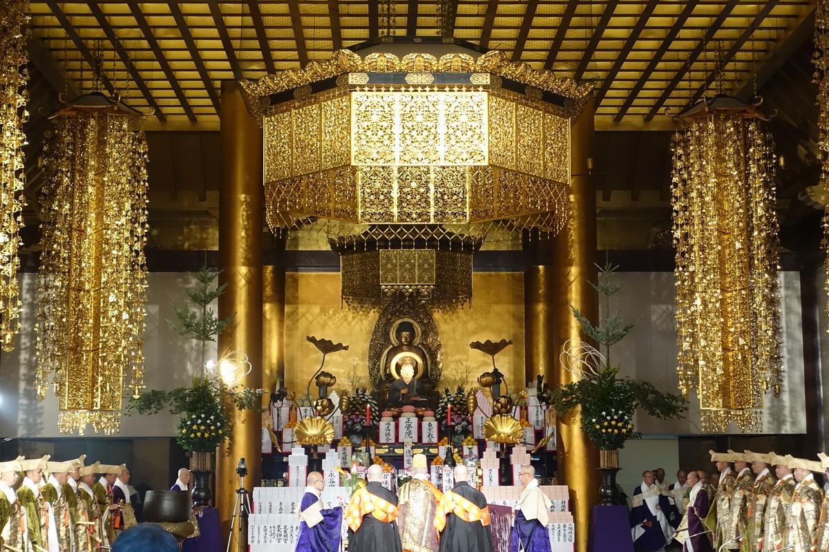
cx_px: 414
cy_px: 276
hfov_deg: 31.9
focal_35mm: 63
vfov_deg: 21.6
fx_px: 1451
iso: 800
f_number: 2.8
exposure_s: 1/60
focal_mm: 23.14
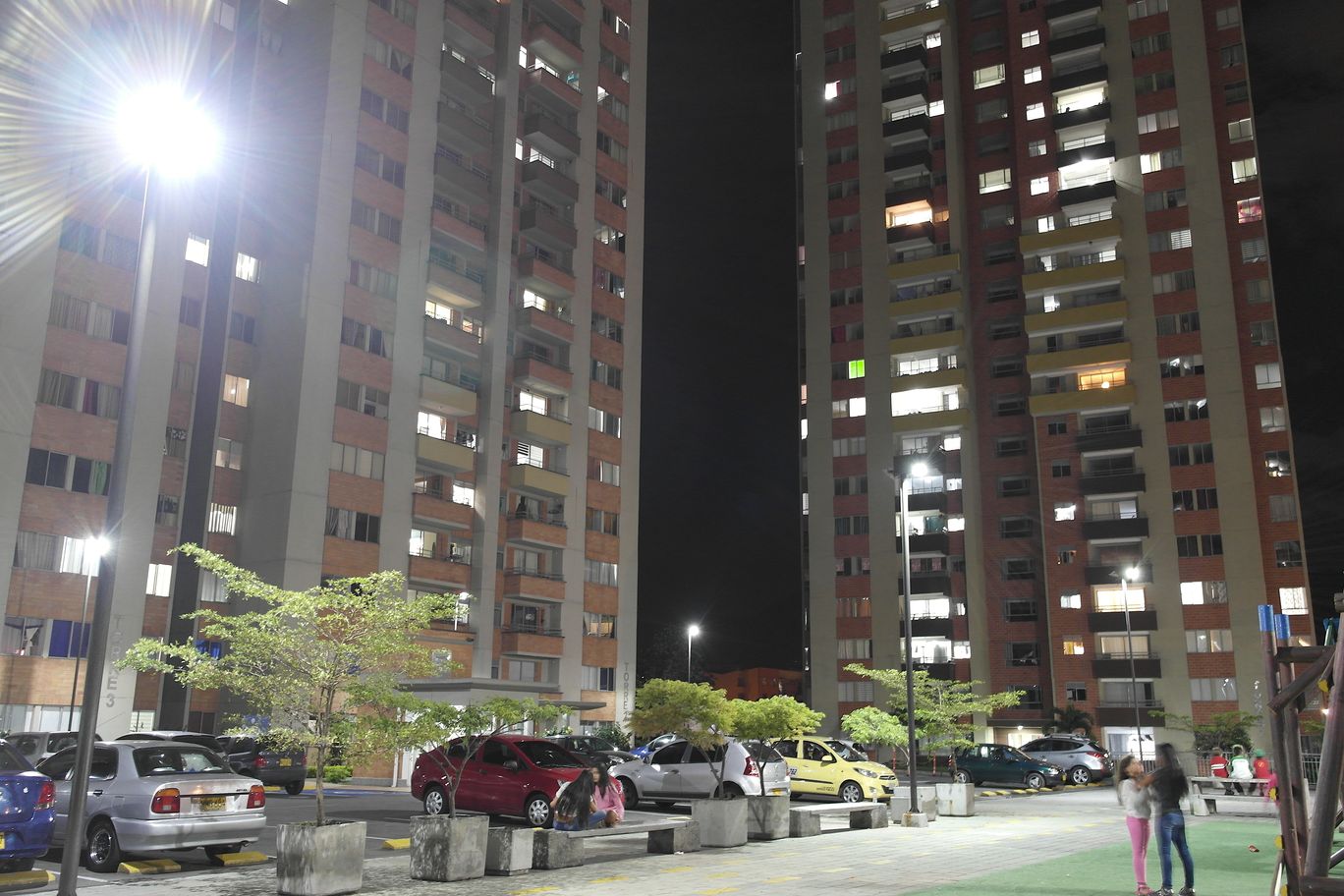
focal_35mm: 30
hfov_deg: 61.9
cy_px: 448
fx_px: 1120
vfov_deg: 43.6
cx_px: 672
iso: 400
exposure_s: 1
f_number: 3.5
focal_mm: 20
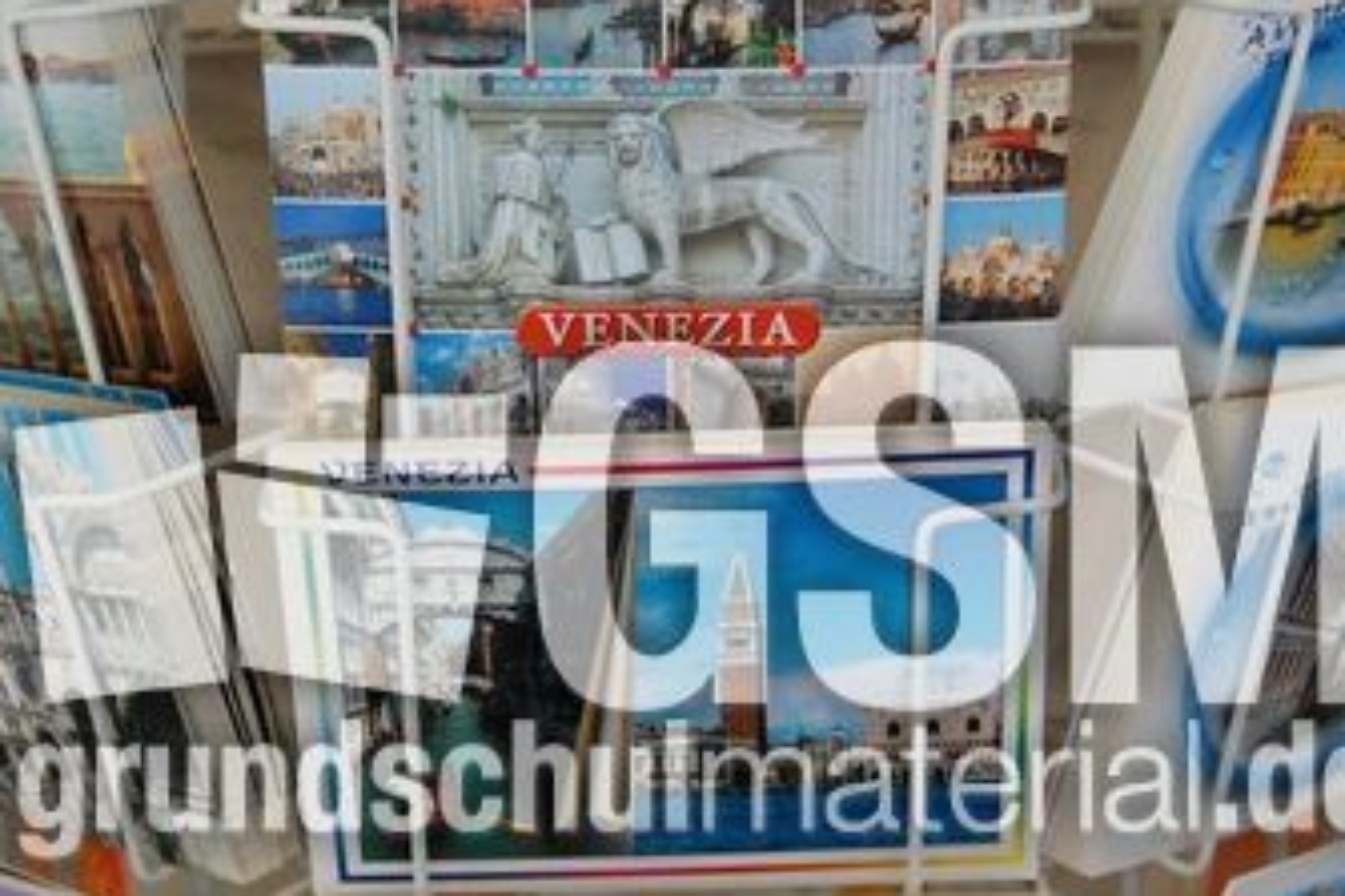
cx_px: 703
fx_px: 3249
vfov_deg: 15.7
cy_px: 599
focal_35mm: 87
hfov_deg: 23.4
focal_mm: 38
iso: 1600
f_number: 5.6
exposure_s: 1/125
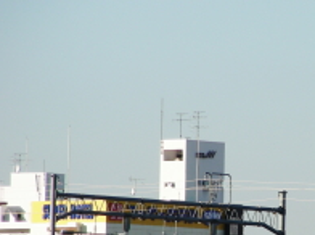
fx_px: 6173
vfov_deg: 2.2
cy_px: 185
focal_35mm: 680
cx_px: 272
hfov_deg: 2.9
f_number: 4
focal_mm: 63.3
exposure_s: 1/335
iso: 50
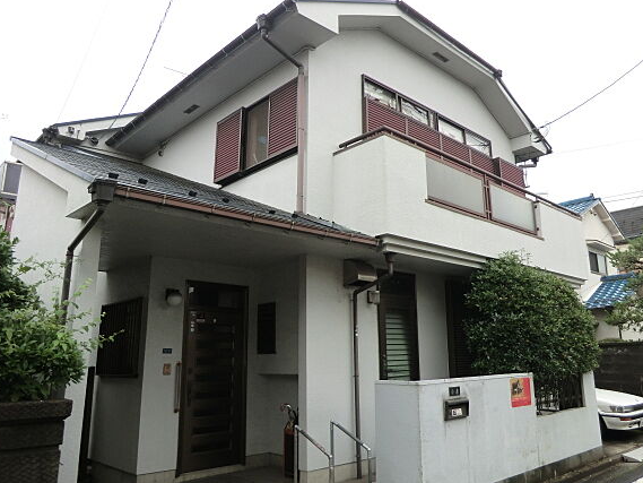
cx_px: 345
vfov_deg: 51.4
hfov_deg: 65.2
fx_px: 502
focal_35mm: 27
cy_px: 249
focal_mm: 4.3
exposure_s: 1/200
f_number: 3.2
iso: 80
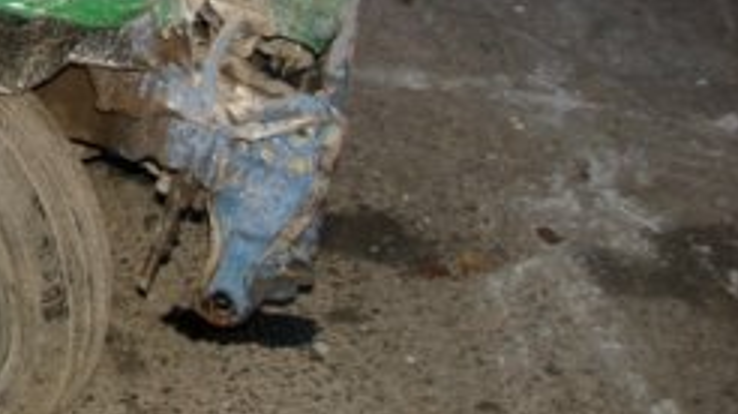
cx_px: -216
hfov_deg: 21.5
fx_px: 1760
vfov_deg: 12.8
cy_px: -186
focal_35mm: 90
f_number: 4
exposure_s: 1/60
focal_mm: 22
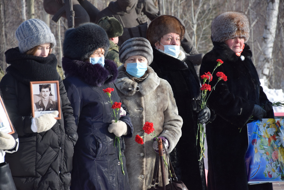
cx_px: 142
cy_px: 95
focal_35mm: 159
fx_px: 1250
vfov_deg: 8.7
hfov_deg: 13.0
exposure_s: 1/1250
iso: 400
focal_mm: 105
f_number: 5.6
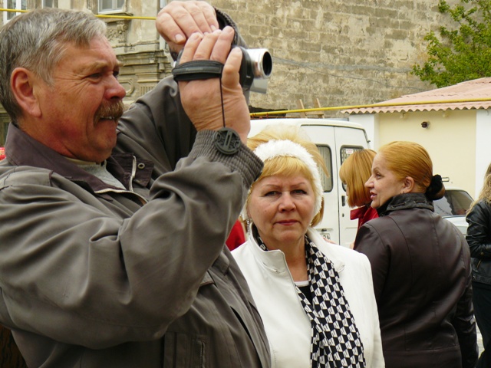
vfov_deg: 16.6
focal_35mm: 89
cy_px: 184
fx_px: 1262
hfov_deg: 22.0
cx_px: 246
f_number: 4
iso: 100
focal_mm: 14.9
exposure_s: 1/160
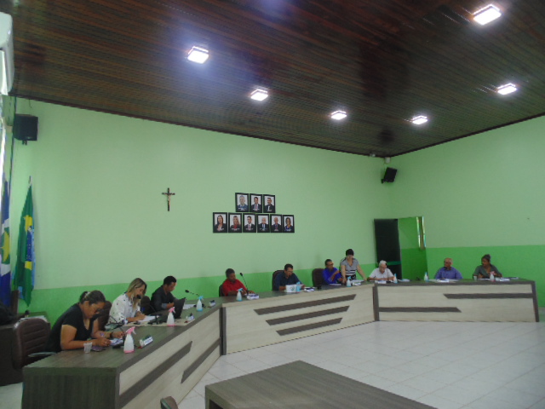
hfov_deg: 76.4
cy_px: 204
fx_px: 346
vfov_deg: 61.1
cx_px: 272
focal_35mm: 22
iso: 100
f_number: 3.1
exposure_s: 1/30
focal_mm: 4
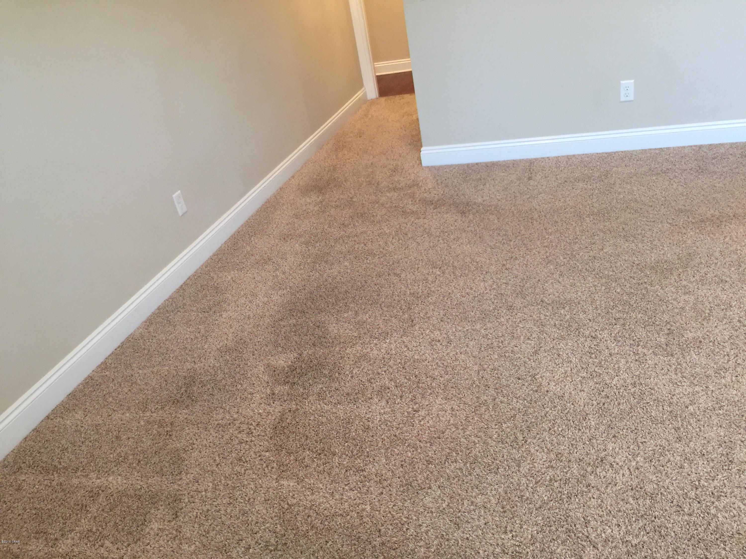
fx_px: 625
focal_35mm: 29
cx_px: 373
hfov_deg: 61.7
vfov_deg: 48.2
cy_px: 280
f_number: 2.2
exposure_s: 1/15
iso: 64
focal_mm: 4.15
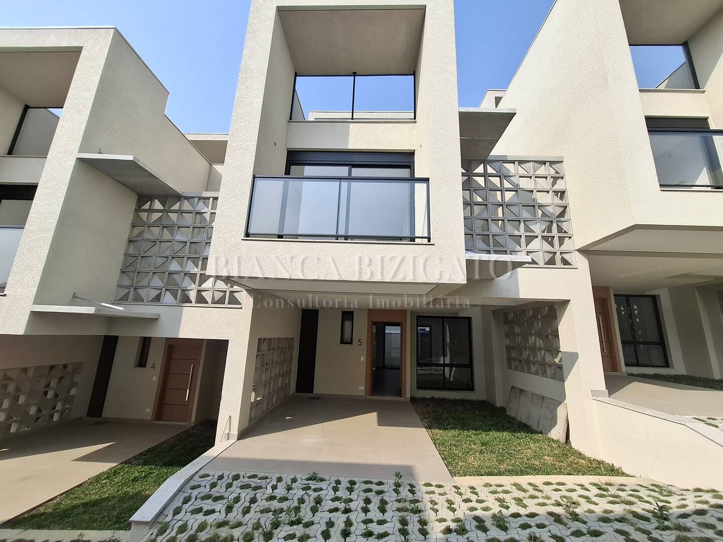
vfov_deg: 89.9
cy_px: 271
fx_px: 272
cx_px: 362
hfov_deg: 106.2
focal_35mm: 13
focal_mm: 1.74
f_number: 2.2
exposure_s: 1/649
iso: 40
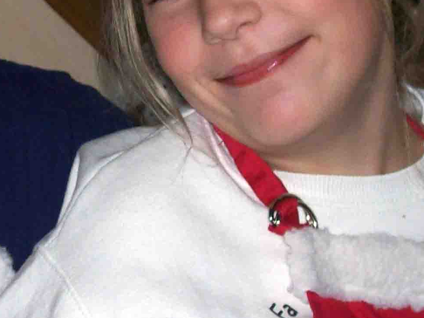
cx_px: 65
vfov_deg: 9.0
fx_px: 2009
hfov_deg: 12.0
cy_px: 85
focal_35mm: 164
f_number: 3.4
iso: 80
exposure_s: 1/84.5
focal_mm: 9.4
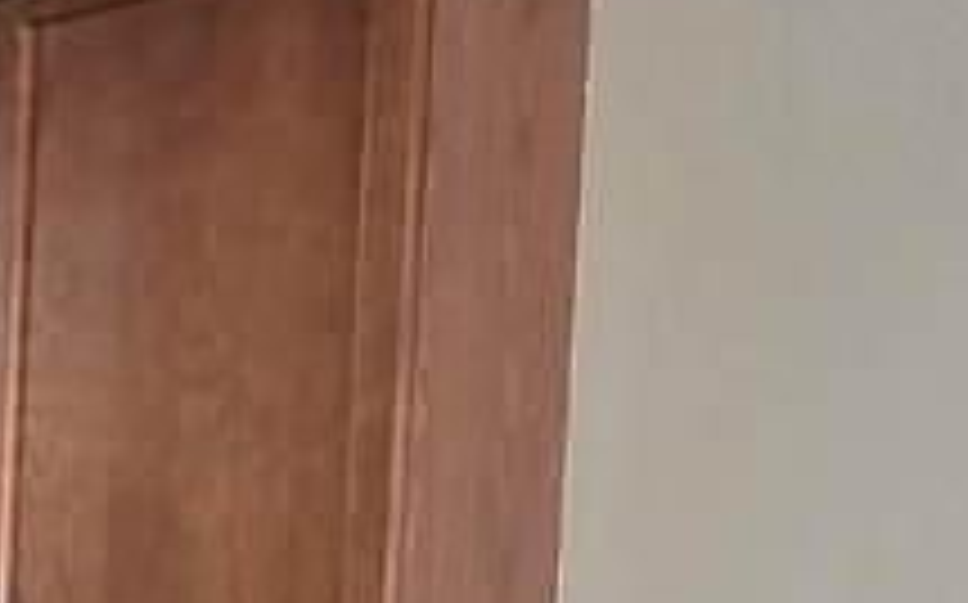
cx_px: -900
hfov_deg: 18.2
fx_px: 2162
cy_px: 873
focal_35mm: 82
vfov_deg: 14.9
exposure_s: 1/60.2
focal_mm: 2.2
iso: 200
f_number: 2.2
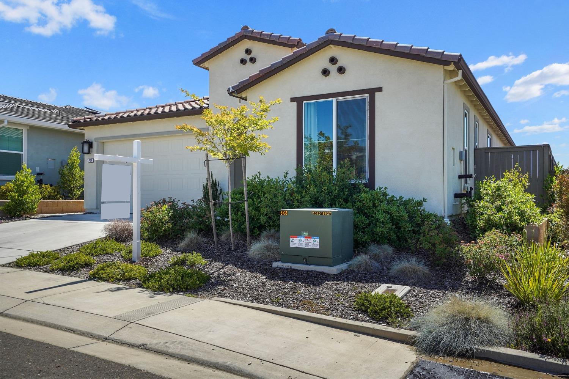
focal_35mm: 30
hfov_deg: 61.9
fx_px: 474
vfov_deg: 43.6
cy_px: 190
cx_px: 284
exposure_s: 1/500
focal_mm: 30
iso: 400
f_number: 8
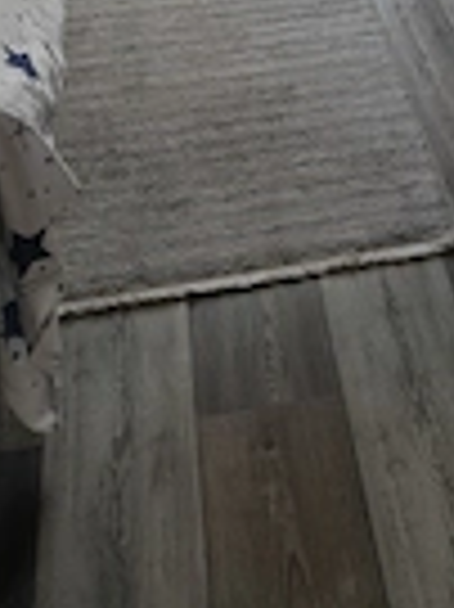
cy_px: -279
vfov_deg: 23.5
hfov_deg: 21.2
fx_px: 1191
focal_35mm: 68
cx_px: 387
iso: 640
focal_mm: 6.19
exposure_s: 1/50
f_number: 1.65
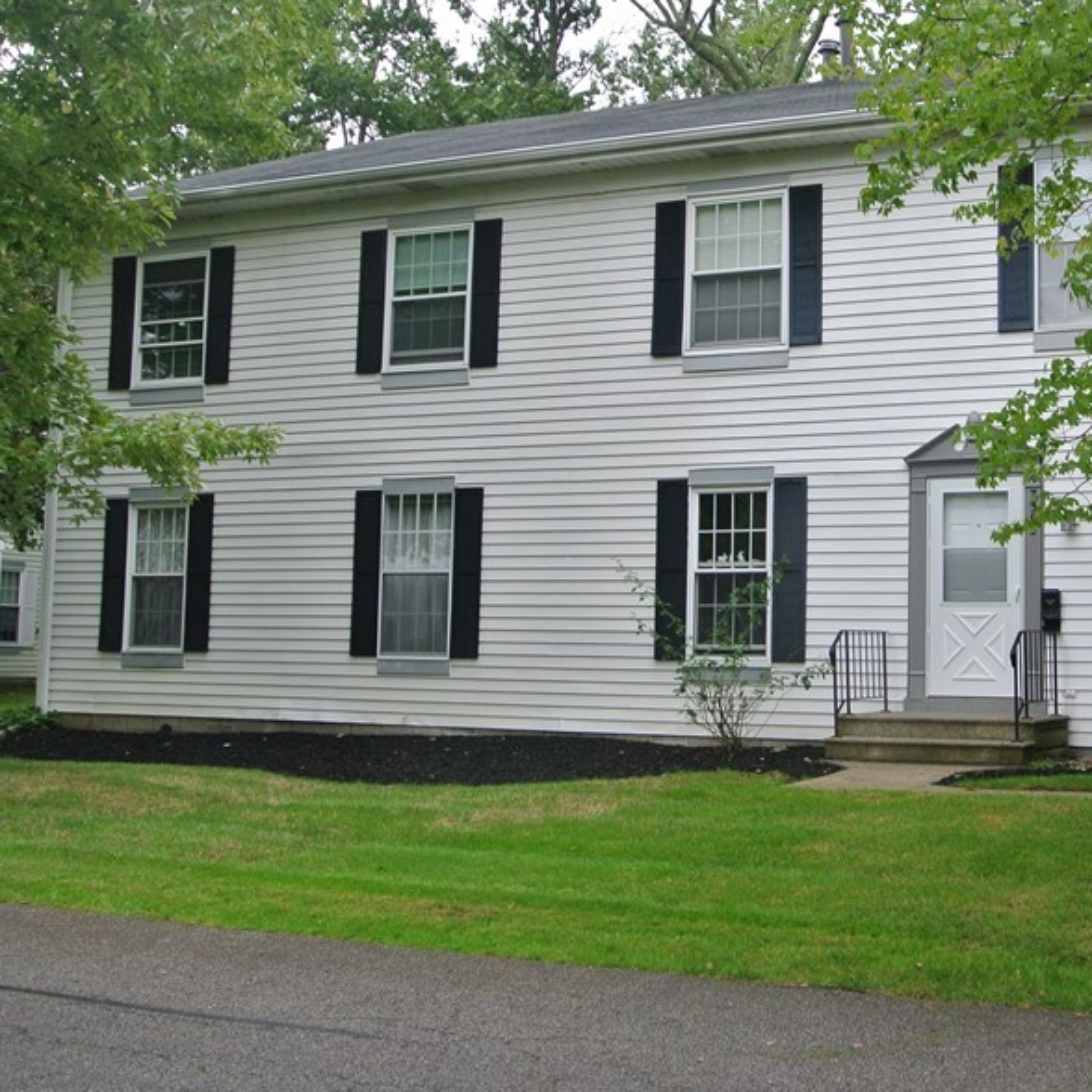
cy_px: 494
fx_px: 1677
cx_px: 859
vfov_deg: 36.0
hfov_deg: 35.0
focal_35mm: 47
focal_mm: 11.4
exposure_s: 1/60
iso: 100
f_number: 3.5
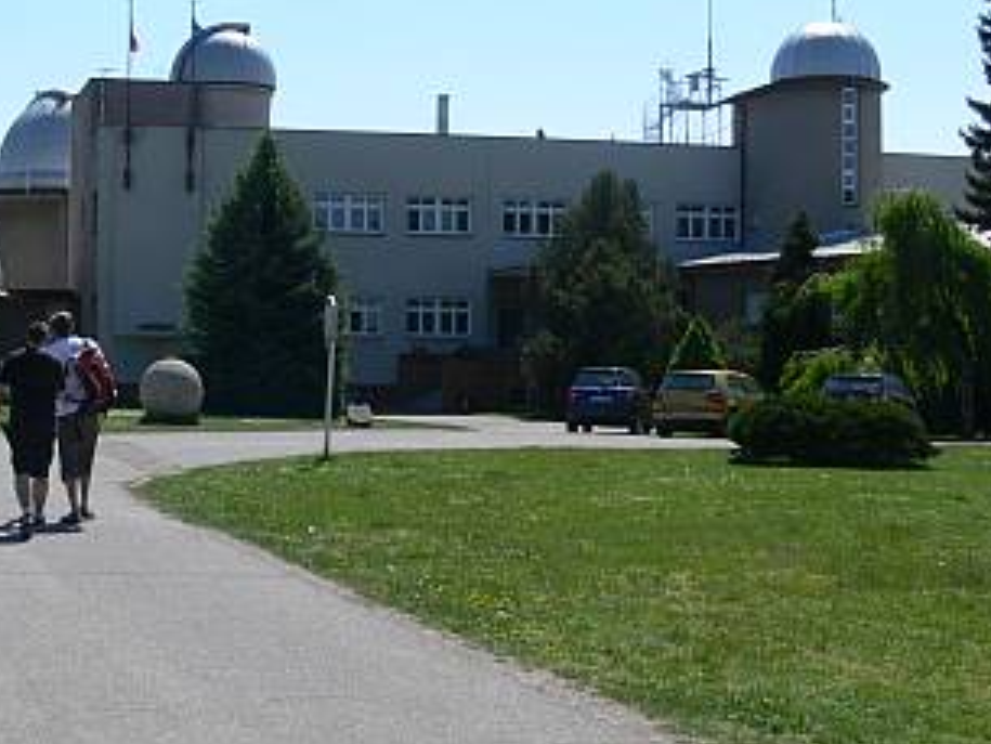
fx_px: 1890
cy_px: 322
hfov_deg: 29.1
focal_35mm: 66
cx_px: 286
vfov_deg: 22.3
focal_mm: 7.8
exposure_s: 1/400
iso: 100
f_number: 6.3
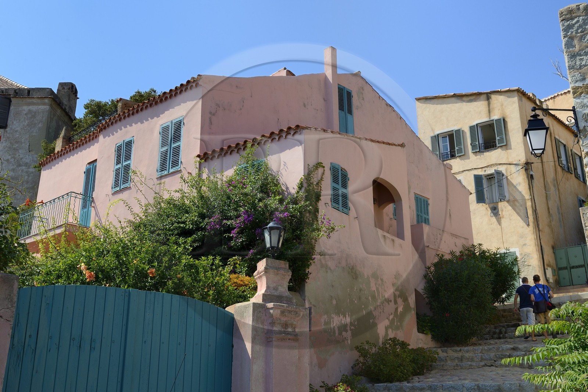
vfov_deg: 41.1
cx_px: 294
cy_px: 196
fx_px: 523
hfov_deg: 58.7
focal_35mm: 32
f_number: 13
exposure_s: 1/200
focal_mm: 32
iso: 200
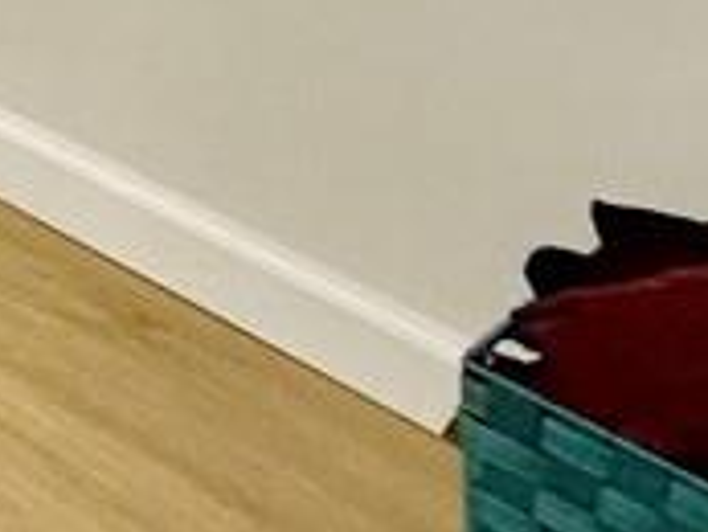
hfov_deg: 12.0
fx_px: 1699
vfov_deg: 13.5
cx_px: -1342
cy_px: -708
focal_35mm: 83
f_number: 2.2
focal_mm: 2.22
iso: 250
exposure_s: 1/60
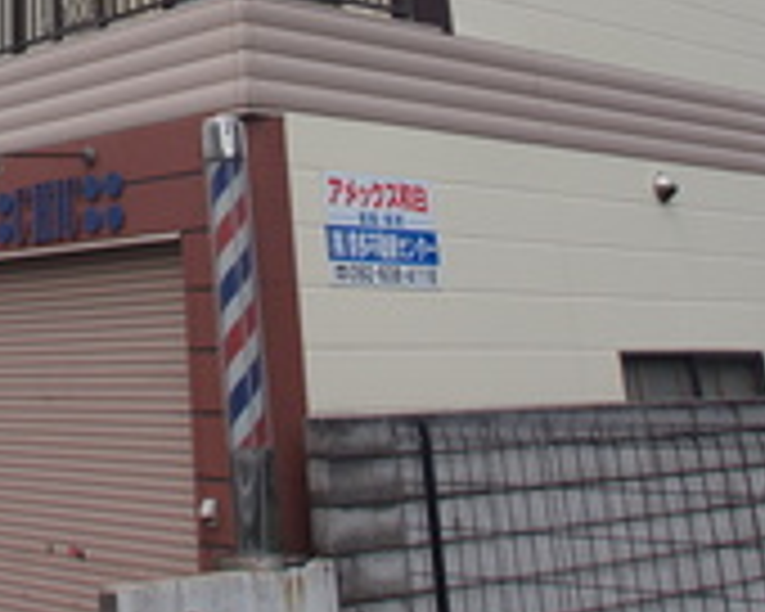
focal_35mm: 58
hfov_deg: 30.4
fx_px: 1313
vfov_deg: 22.4
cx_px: 14
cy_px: -261
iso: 100
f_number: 7.1
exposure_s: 1/400
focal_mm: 10
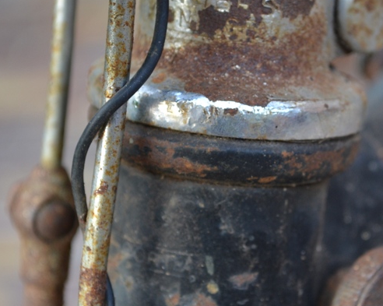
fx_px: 1461
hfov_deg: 14.9
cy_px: 142
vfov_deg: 12.0
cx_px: 208
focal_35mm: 129
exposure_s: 1/100
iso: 400
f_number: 5.3
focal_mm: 44
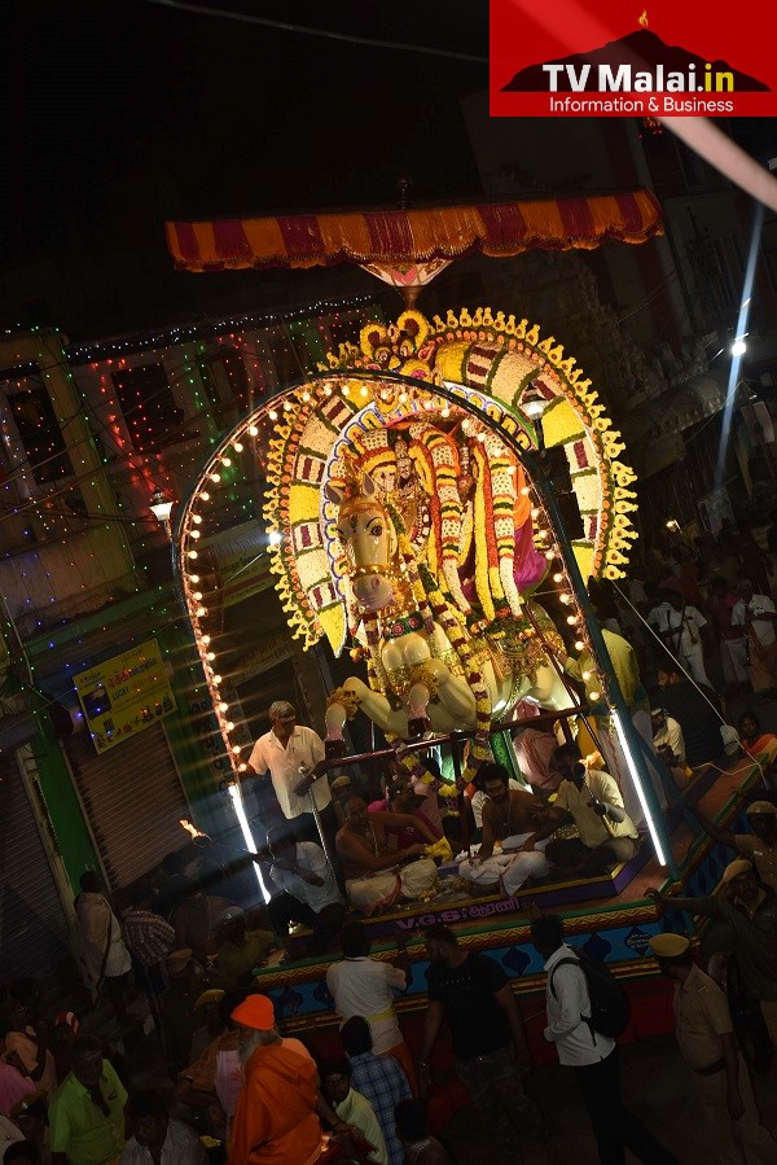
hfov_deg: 22.6
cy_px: 582
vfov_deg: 33.4
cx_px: 388
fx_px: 1941
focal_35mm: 60
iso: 320
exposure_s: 1/125
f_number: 7.1
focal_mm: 40
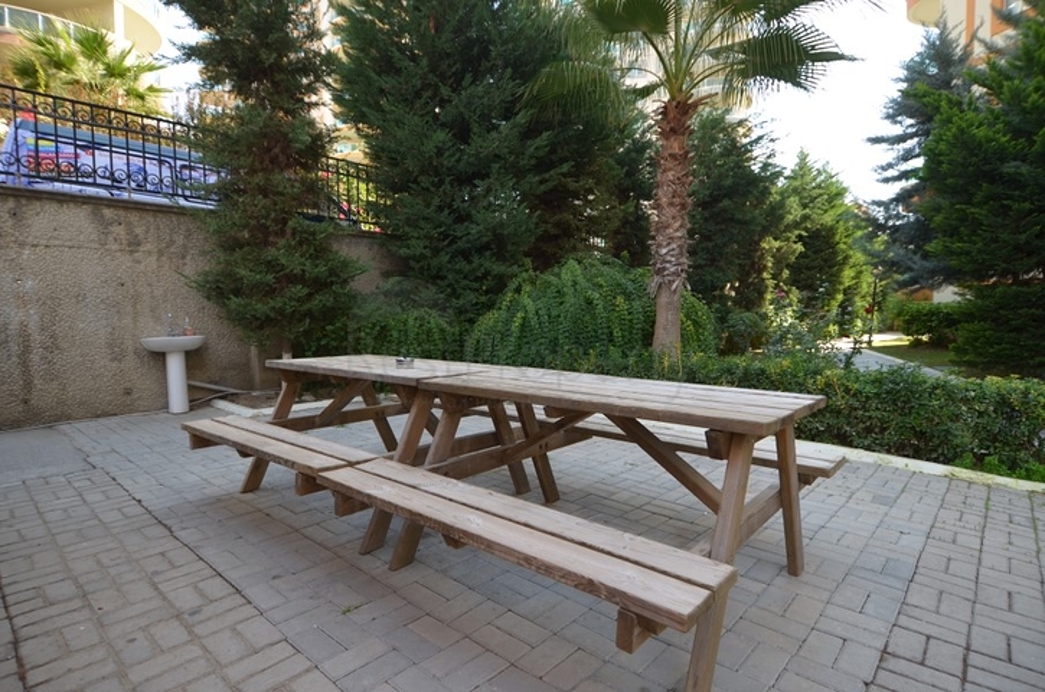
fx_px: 521
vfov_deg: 67.1
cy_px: 346
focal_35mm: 18
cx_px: 522
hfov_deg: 90.1
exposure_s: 1/200
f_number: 4
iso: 100
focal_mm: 12
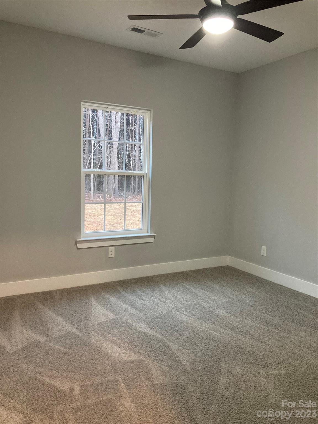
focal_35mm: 28
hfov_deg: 49.7
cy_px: 212
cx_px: 159
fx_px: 343
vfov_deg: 63.4
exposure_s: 1/60
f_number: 1.8
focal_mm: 3.99
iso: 320
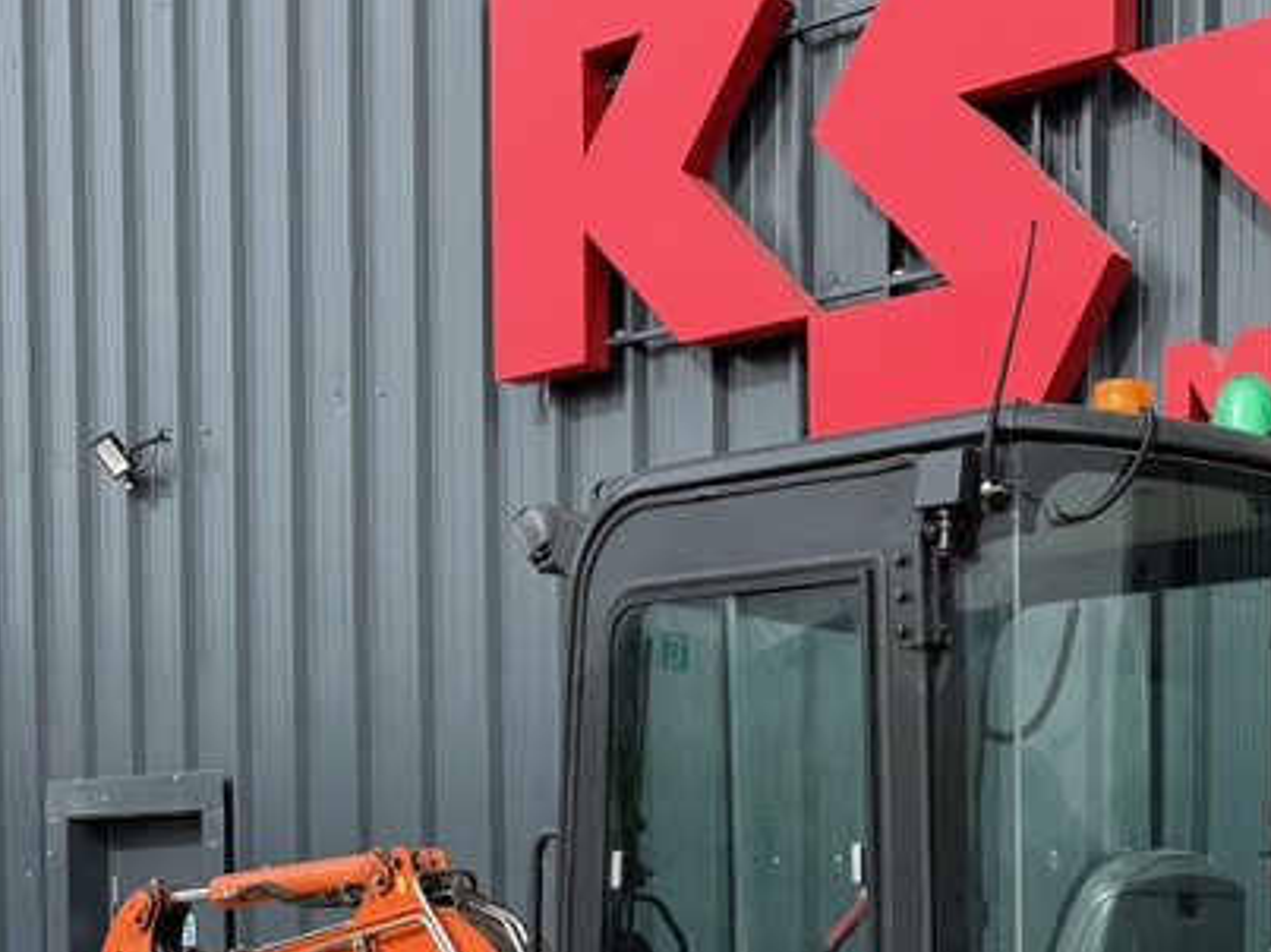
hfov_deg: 30.1
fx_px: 2239
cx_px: 1183
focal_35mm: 61
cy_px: 1078
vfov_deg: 22.5
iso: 80
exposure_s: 1/1618
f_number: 1.78
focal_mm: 6.76
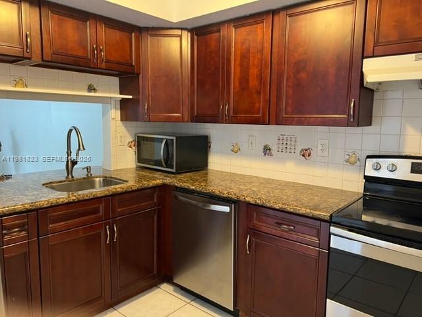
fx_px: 317
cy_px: 158
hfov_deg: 67.3
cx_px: 211
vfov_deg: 53.1
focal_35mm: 26
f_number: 1.5
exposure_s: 1/60
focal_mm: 5.7
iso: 400
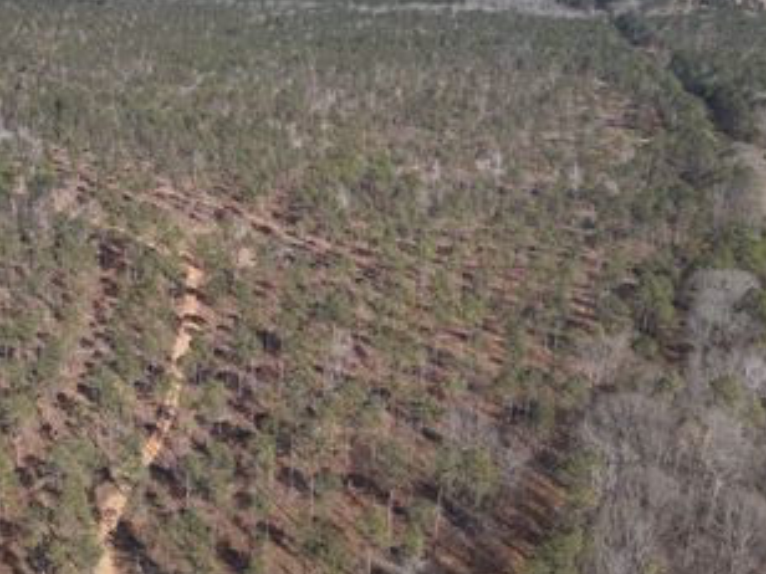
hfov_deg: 47.2
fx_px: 863
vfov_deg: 36.3
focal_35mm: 39
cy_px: 178
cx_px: 261
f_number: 2.8
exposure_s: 1/1250
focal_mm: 4.4
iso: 100
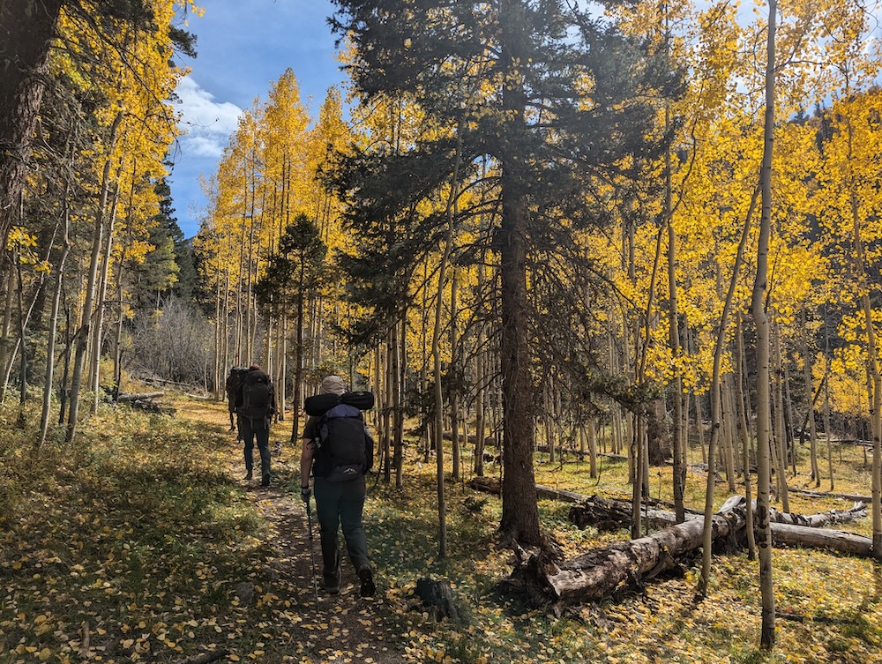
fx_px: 612
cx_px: 441
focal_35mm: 24
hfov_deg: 71.5
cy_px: 332
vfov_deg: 56.9
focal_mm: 6.81
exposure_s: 1/2217
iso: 40
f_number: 1.85
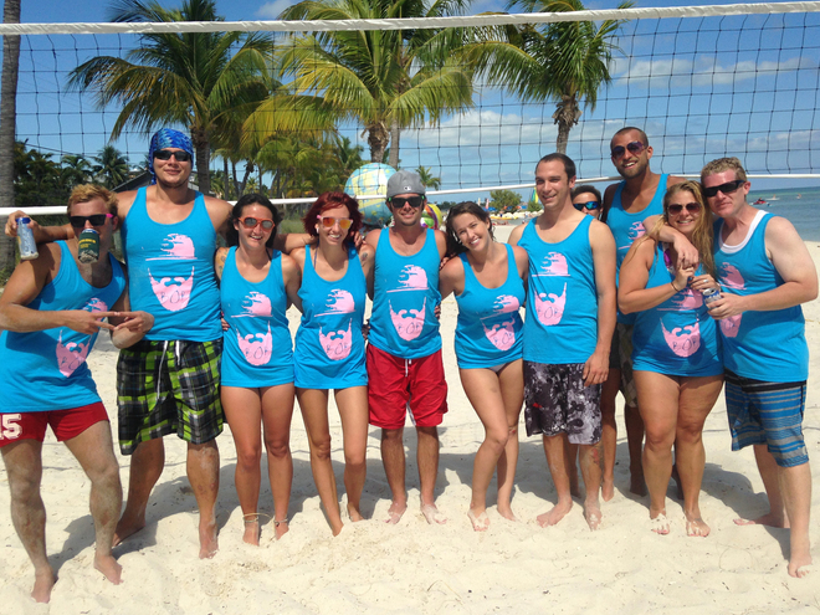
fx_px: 853
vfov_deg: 39.7
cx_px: 406
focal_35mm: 36
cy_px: 303
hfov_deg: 51.4
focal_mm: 4.12
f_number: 2.4
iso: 50
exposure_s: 1/2262
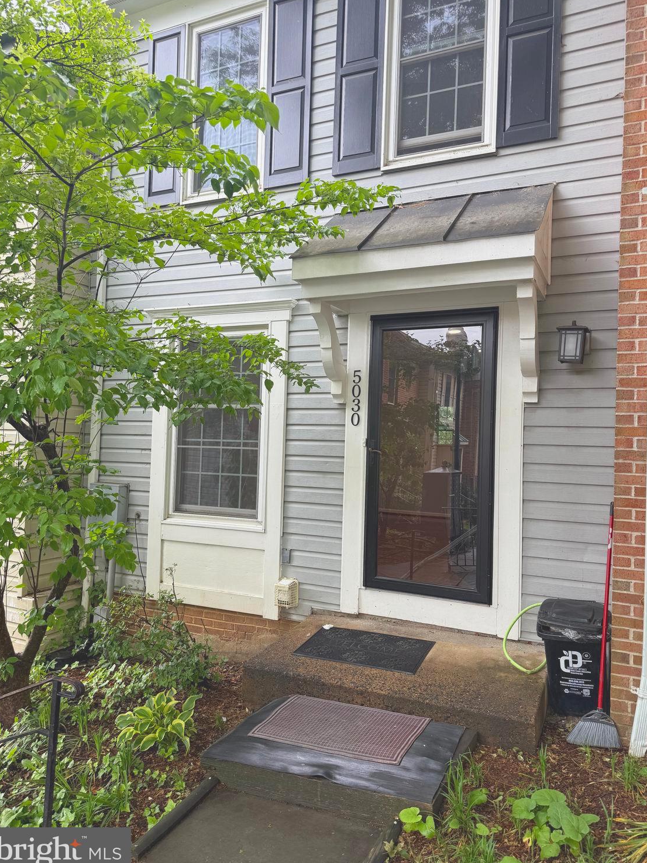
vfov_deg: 69.4
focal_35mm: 25
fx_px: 623
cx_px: 322
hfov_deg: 54.9
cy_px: 426
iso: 80
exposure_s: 1/395
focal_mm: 6.76
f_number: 1.78
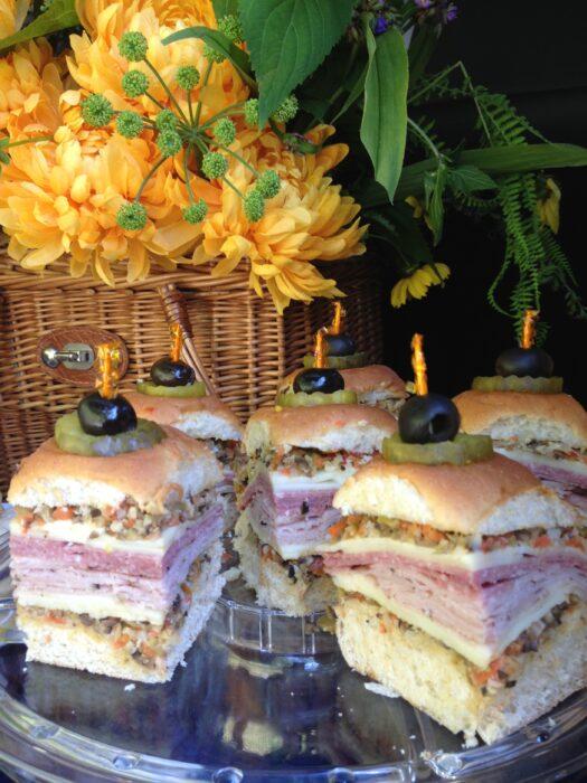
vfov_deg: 52.6
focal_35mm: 35
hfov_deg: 40.7
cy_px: 392
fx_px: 791
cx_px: 294
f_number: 2.4
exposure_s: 1/40
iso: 50
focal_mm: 4.28
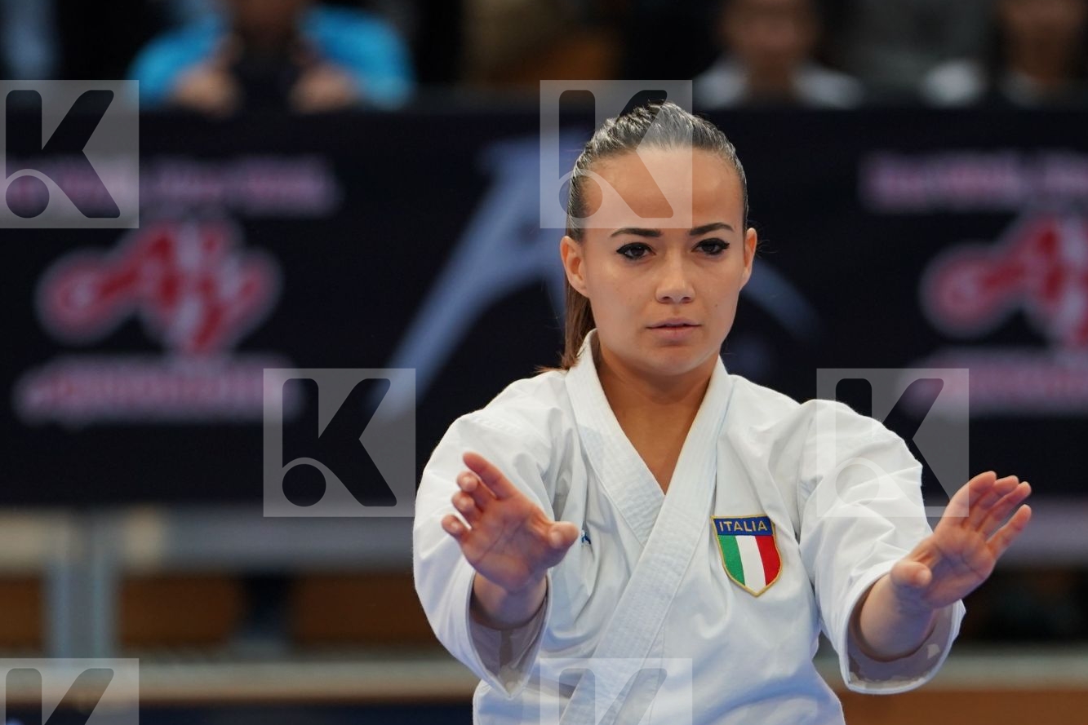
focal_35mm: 405
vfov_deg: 3.4
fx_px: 12240
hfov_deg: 5.1
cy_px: 443
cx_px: 616
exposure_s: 1/500
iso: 800
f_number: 2.8
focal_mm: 200
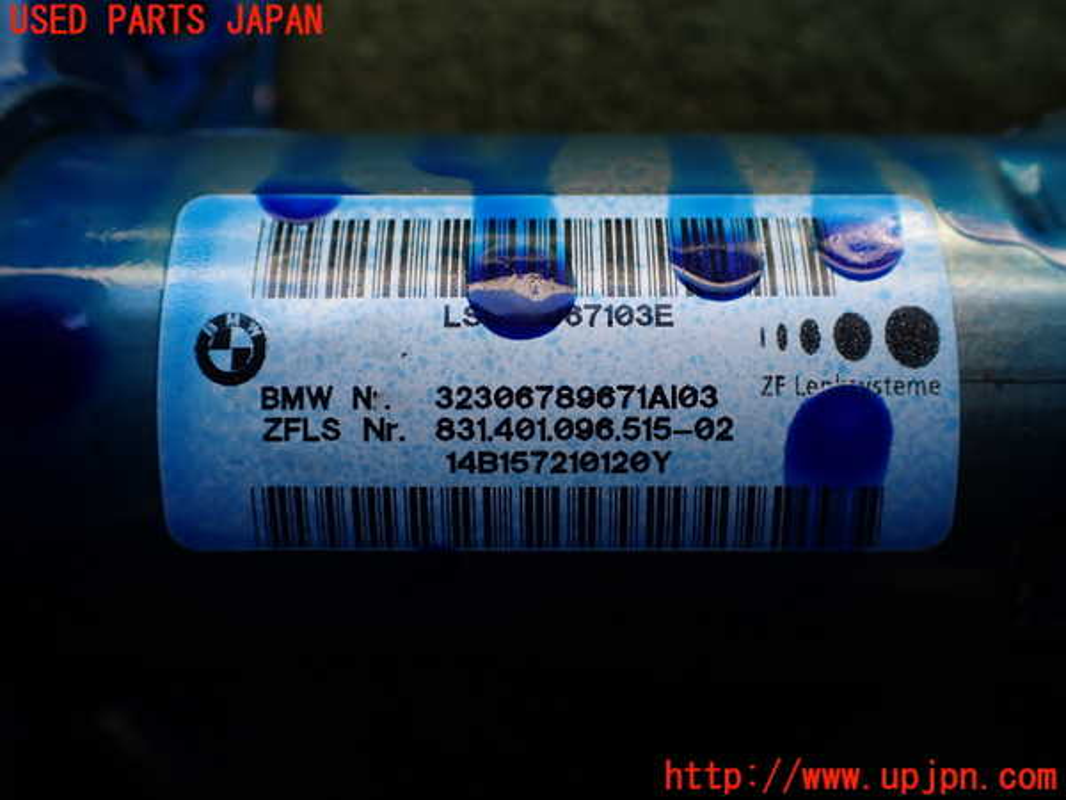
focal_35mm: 30
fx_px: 924
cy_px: 400
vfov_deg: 46.8
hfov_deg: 60.0
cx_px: 533
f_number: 2.3
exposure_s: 1/160
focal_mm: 5.4
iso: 100
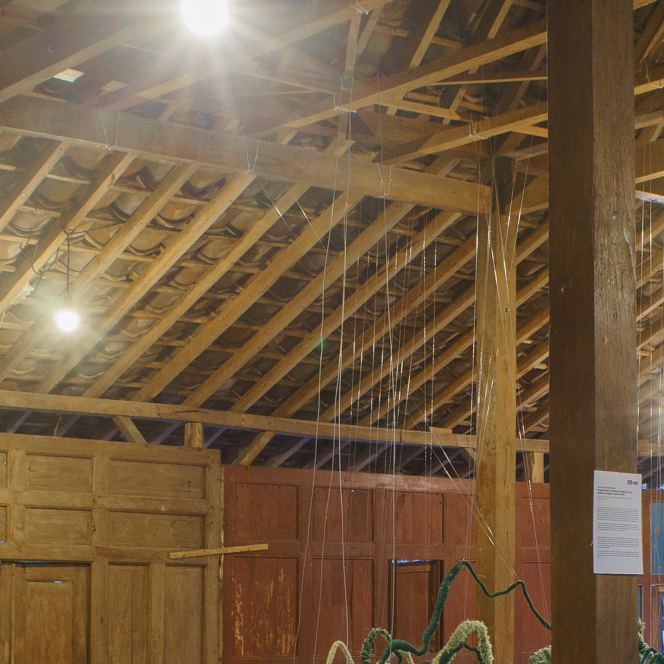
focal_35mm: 78
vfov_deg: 21.7
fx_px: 1693
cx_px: 433
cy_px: 607
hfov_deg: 22.1
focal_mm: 24
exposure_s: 1/1.67
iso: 640
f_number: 8
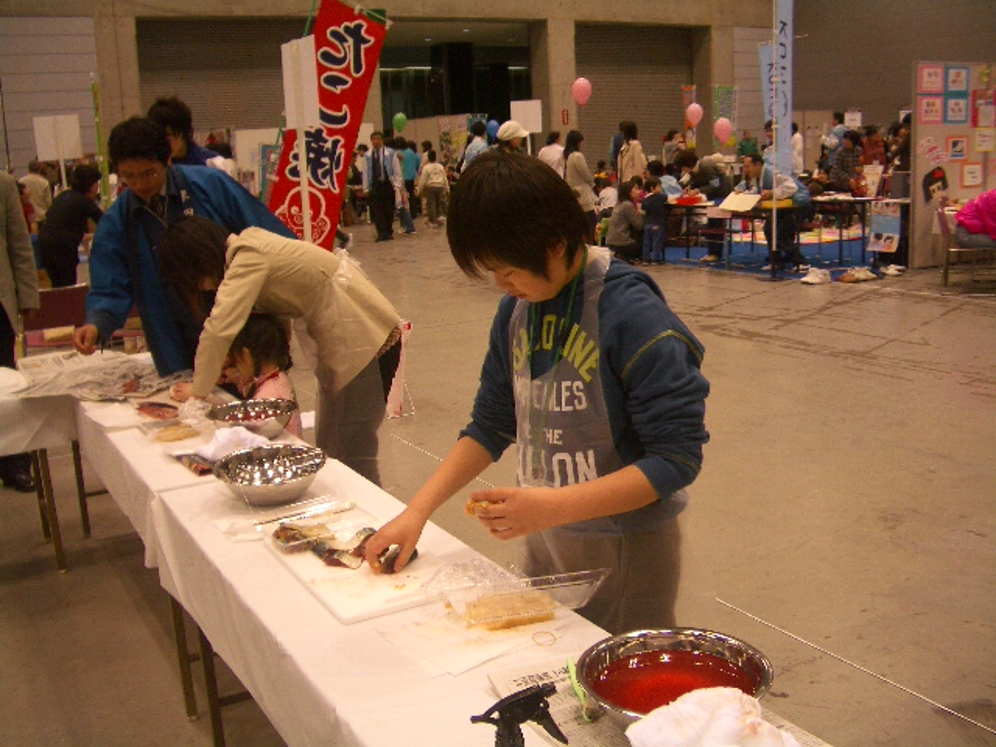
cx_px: 498
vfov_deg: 40.7
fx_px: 1007
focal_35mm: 35
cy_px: 374
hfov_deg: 52.6
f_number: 2.6
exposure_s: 1/60
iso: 100
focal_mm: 5.8
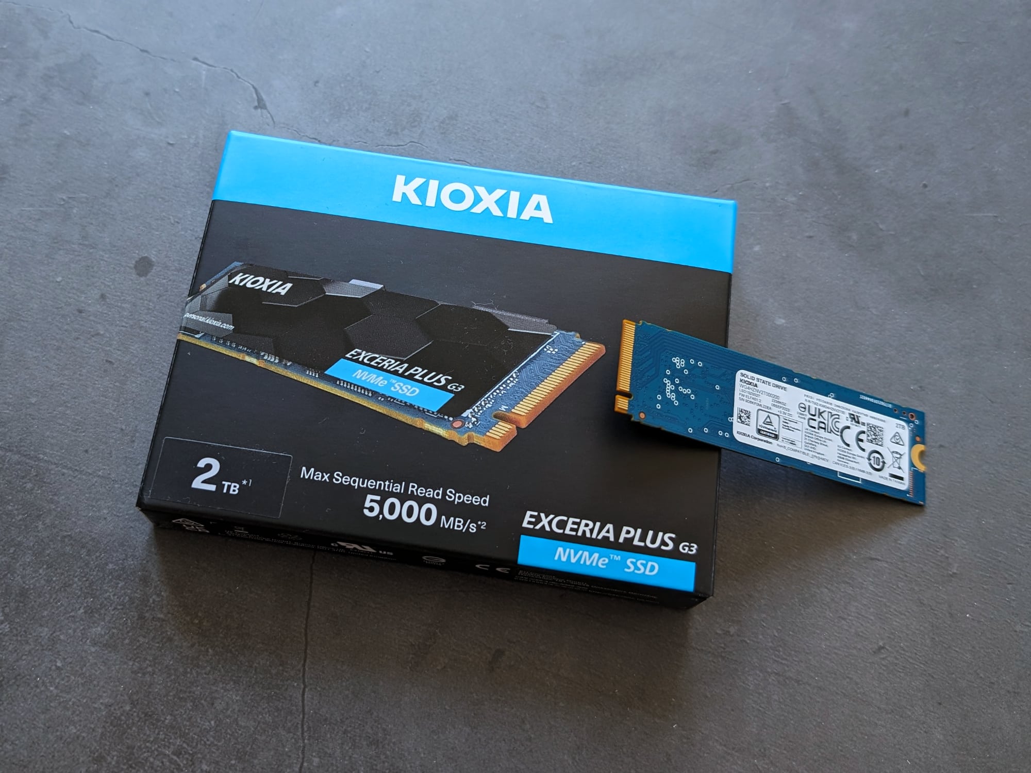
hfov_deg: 71.6
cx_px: 516
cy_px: 386
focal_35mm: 24
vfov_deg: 56.8
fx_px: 715
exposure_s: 1/25
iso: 82
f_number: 1.7
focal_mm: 6.9
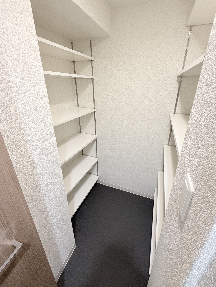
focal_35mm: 15
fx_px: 125
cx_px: 115
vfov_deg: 98.0
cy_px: 134
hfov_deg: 81.6
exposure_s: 1/60
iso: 250
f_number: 2.2
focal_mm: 2.22
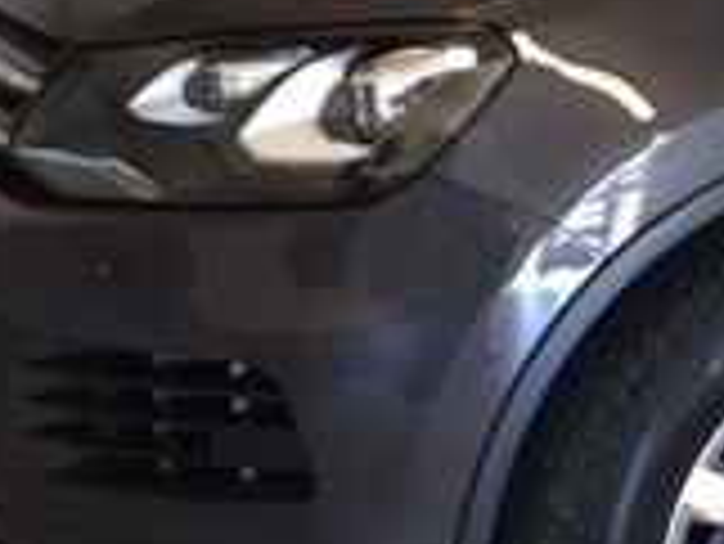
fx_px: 2407
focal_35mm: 115
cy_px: 0
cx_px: 1268
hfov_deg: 15.0
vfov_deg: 12.7
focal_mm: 4.15
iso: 64
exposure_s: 1/33
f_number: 2.2
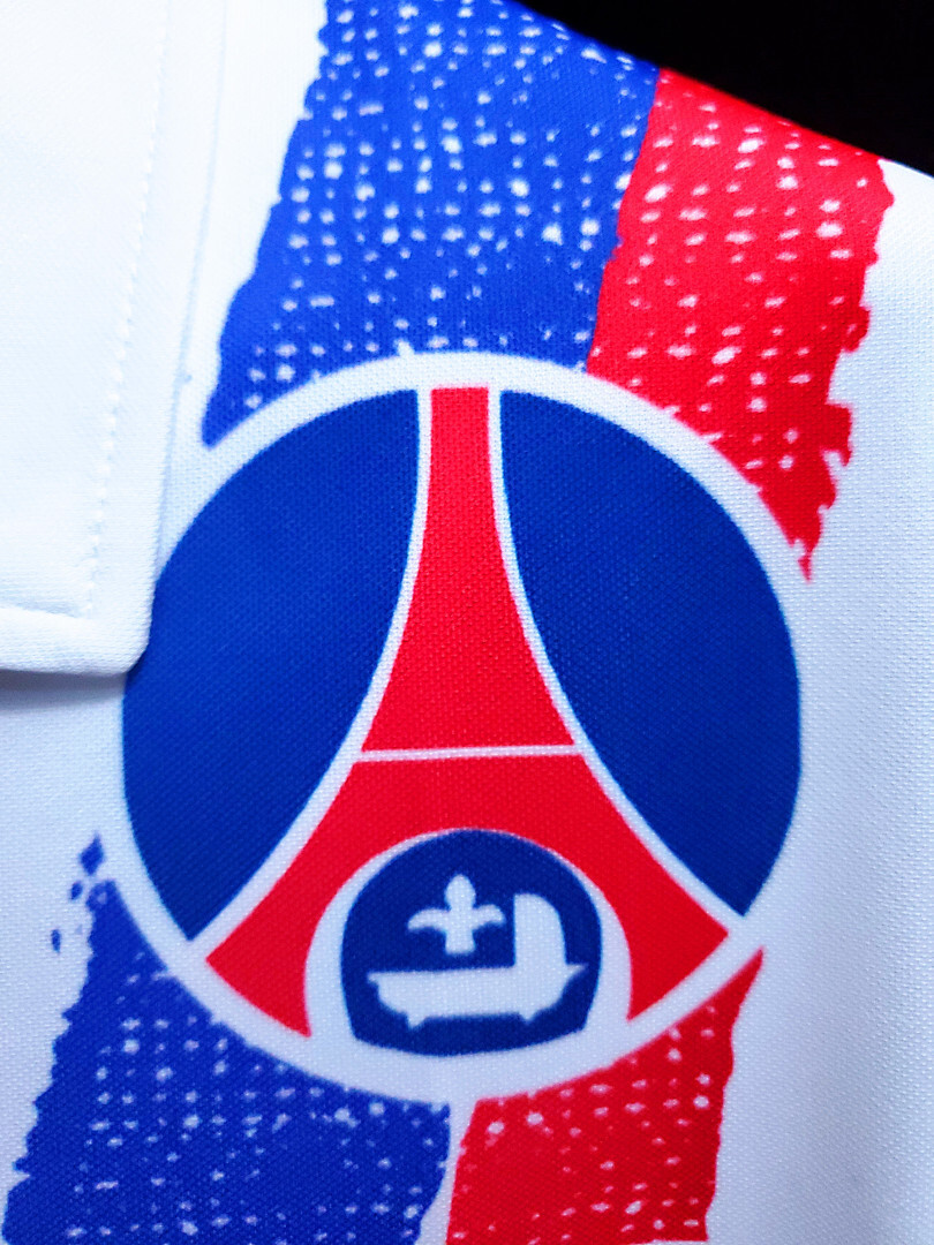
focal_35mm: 26
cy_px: 622
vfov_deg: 67.3
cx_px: 467
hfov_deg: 53.1
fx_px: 935
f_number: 1.5
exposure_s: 1/60
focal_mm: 4.3
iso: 400
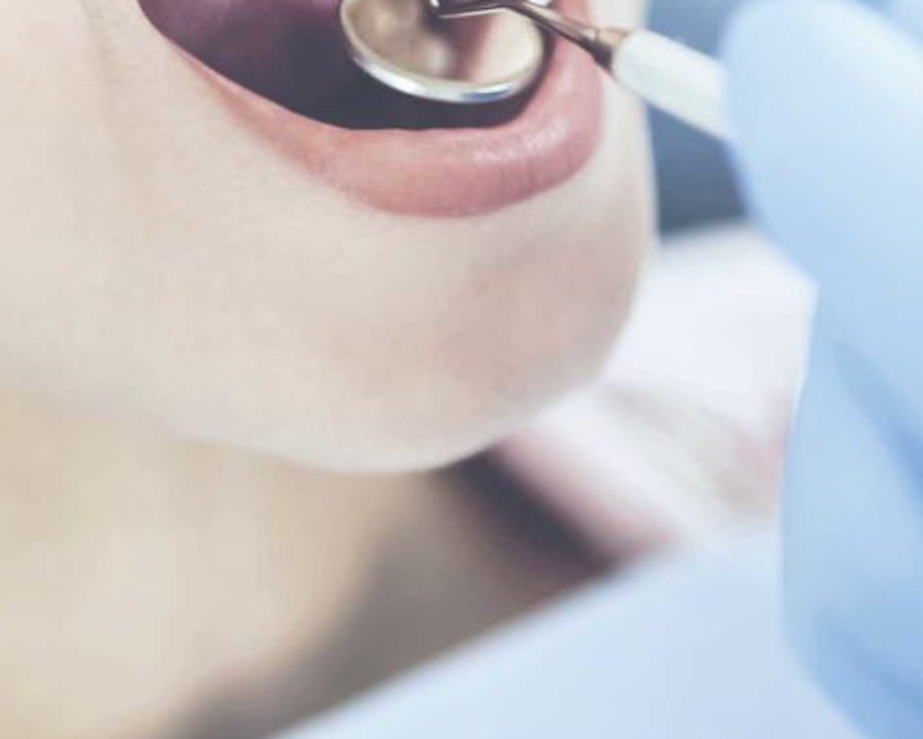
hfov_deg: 13.6
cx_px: 666
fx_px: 3853
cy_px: 89
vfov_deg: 10.9
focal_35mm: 141
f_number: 2.8
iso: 500
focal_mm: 70
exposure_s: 1/100
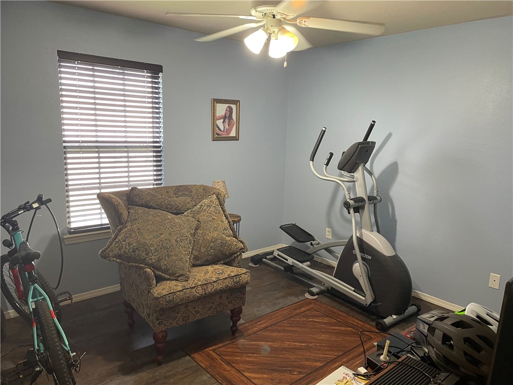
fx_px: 385
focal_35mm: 26
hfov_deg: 67.3
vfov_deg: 53.1
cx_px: 256
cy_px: 192
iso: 200
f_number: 1.6
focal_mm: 4.2
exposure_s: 1/60
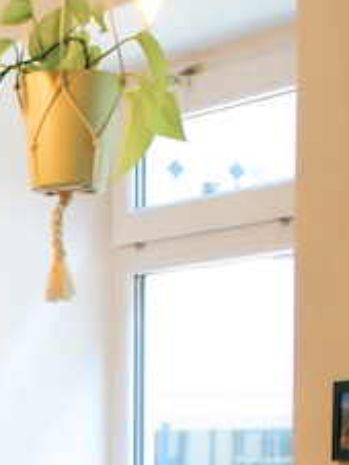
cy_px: 688
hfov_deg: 6.7
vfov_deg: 8.9
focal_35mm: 218
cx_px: -206
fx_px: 2934
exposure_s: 1/60
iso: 100
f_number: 4.5
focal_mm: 35
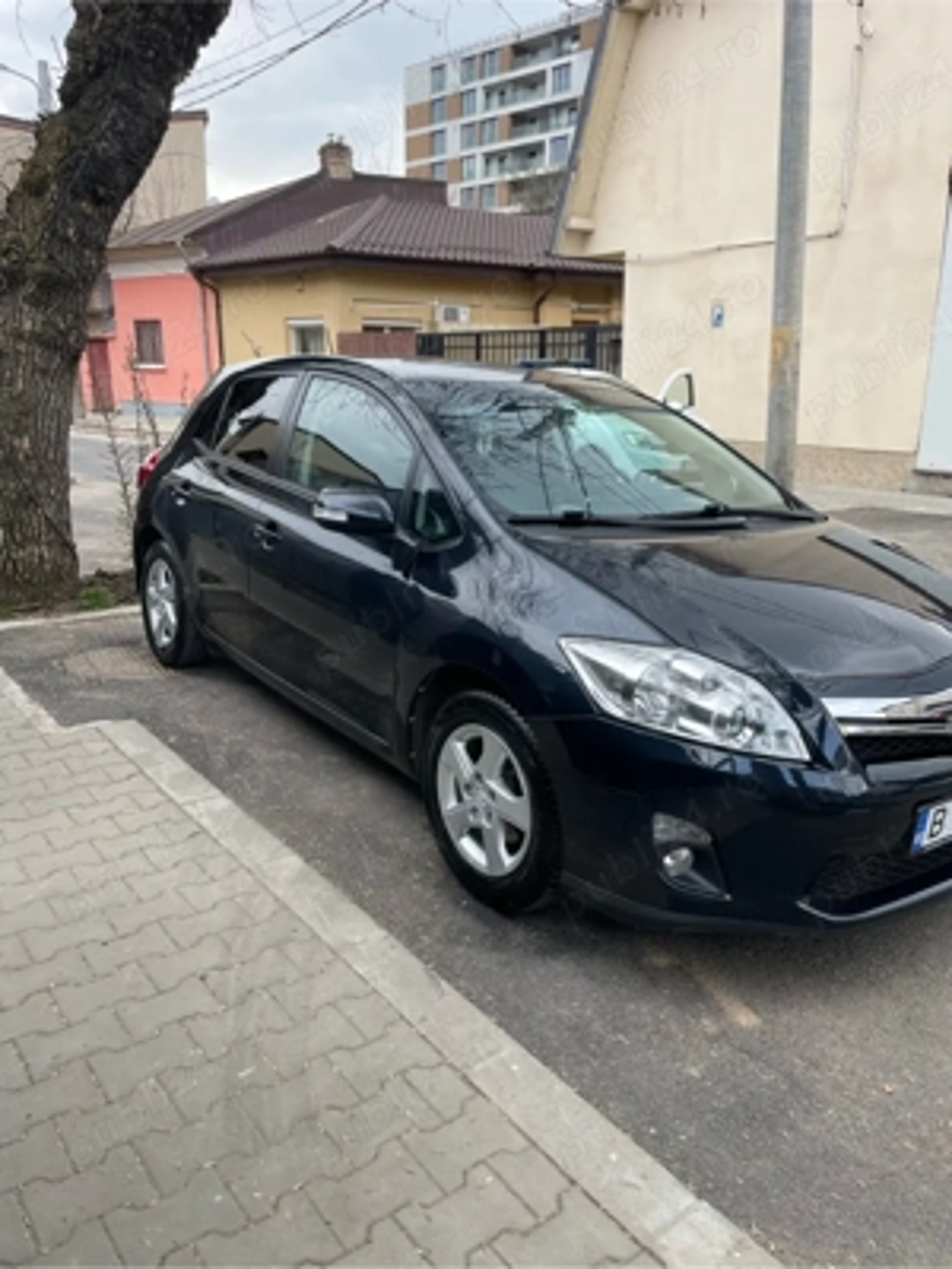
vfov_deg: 67.3
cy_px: 634
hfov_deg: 53.1
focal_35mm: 26
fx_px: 953
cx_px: 476
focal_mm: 4.2
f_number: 1.6
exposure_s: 1/317
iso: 32
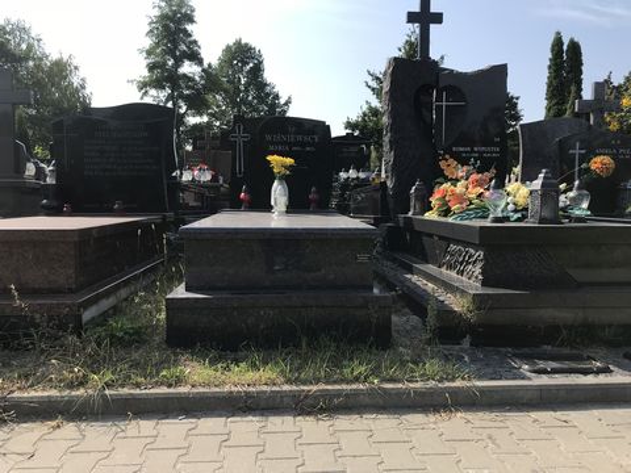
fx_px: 510
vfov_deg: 49.7
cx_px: 316
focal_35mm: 28
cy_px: 236
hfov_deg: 63.4
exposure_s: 1/1709
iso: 20
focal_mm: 3.99
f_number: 1.8
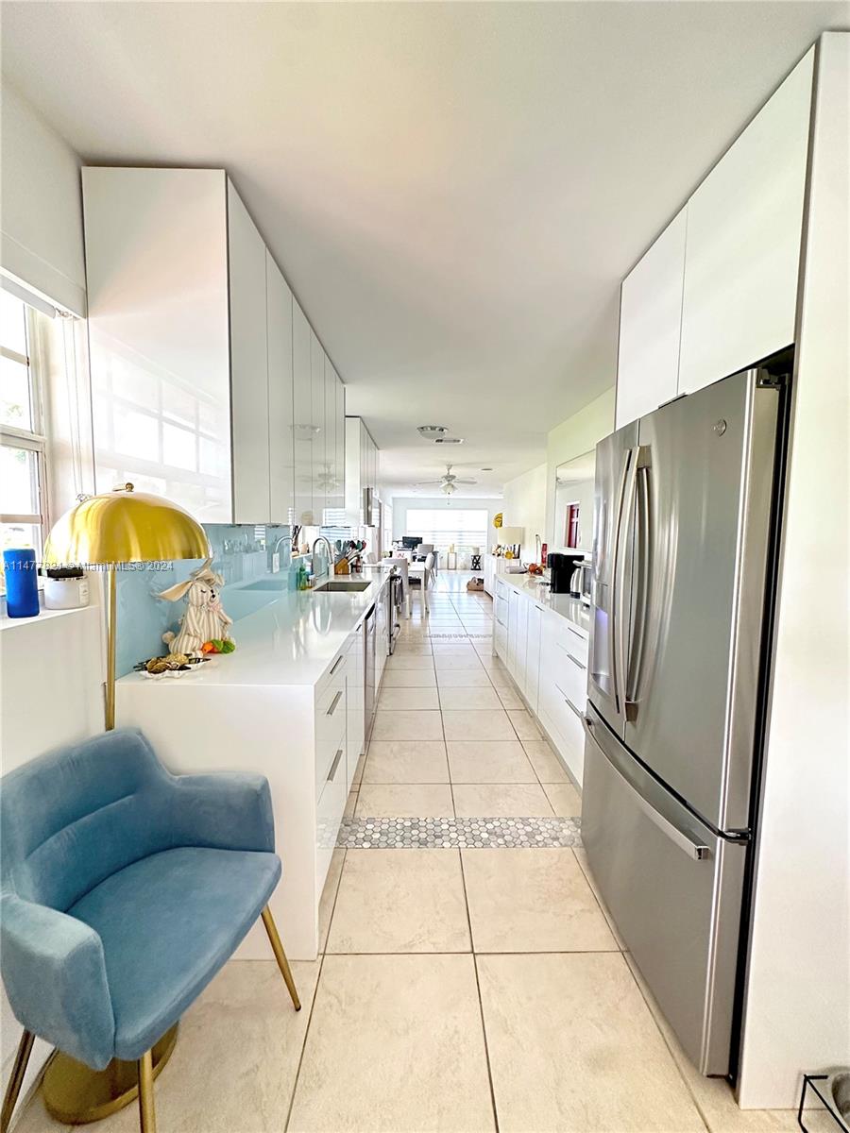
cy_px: 566
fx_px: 458
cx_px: 425
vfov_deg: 102.1
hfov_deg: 85.7
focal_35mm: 14
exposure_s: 1/60
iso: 640
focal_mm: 2.22
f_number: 2.2
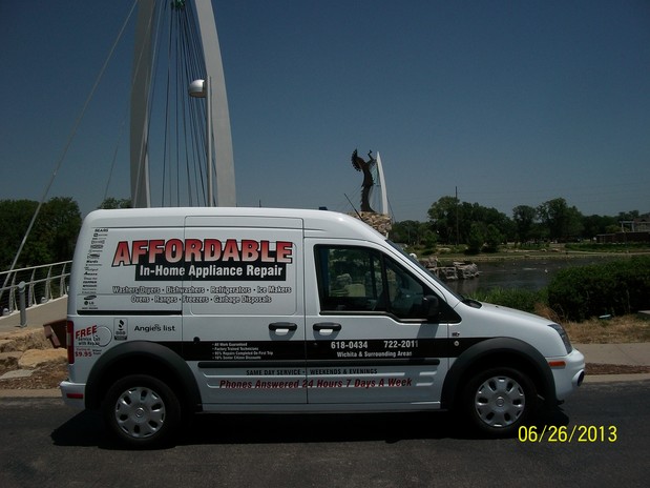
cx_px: 325
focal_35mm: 32
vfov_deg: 44.1
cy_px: 244
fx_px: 601
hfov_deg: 56.8
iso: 80
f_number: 5.5
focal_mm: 5.7
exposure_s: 1/1401
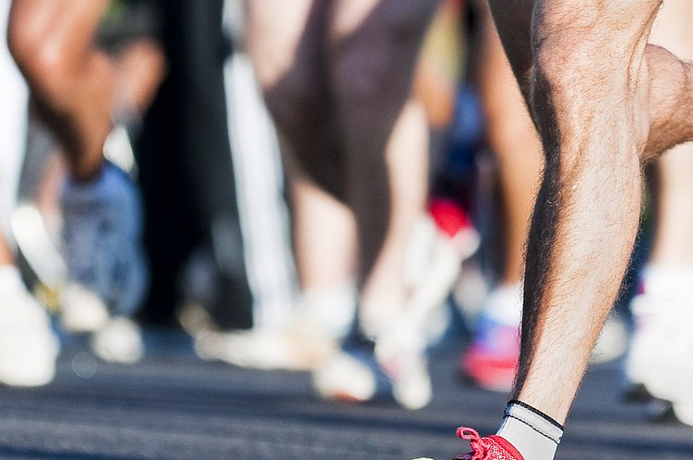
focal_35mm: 964
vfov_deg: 1.4
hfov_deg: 2.1
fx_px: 18533
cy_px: 157
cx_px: 349
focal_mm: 250
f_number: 4.5
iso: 200
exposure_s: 1/1250
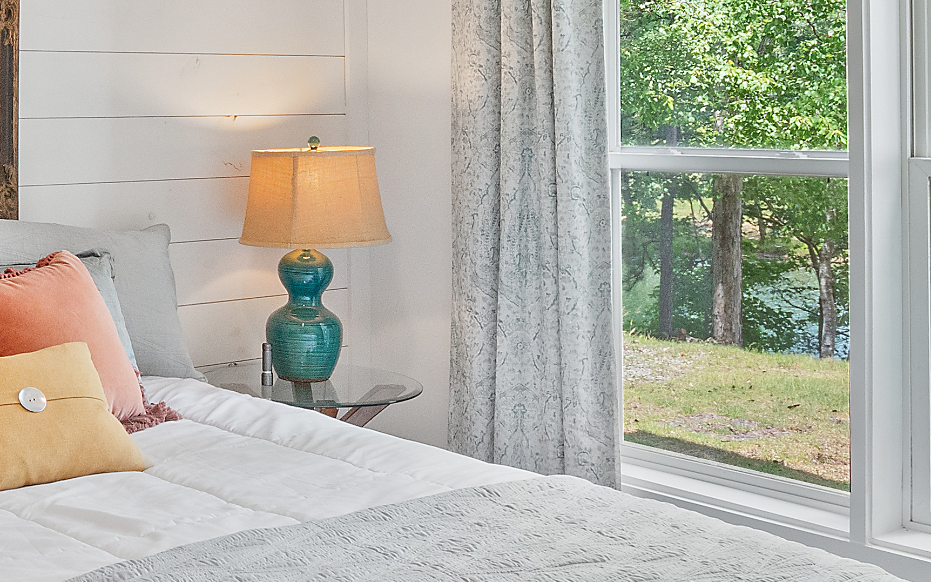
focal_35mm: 51
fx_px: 1294
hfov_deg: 36.2
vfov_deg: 25.3
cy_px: 217
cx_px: 35
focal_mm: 8
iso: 400
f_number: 5.6
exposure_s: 1/25
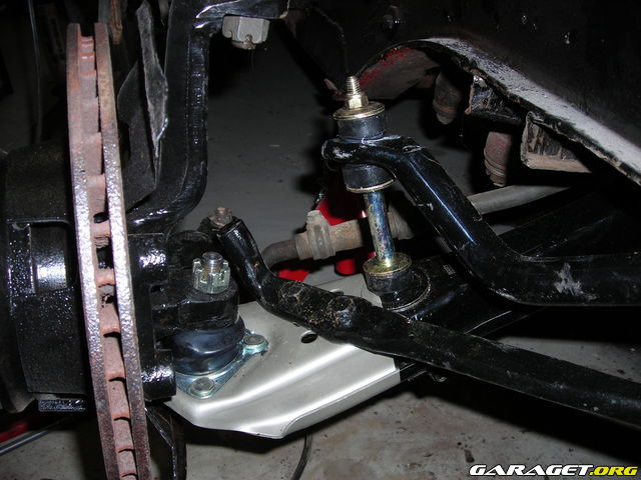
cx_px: 320
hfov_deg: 49.0
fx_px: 704
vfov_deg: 37.7
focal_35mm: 38
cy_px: 240
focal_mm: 6.3
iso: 50
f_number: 3.2
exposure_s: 1/60.1
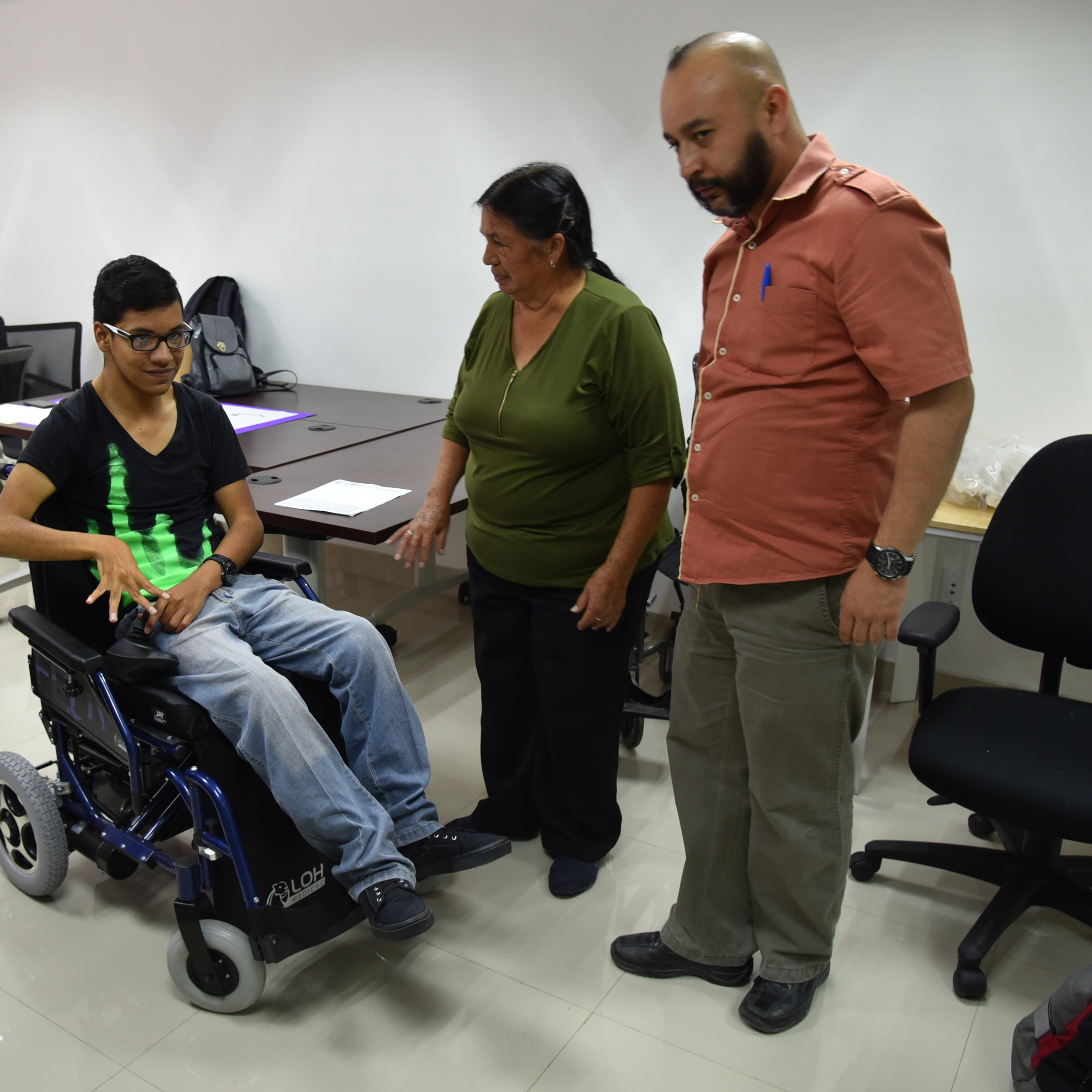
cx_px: 396
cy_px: 544
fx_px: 1106
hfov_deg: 51.9
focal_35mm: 31
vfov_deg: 52.5
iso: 1000
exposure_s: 1/80
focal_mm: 24
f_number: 4.5
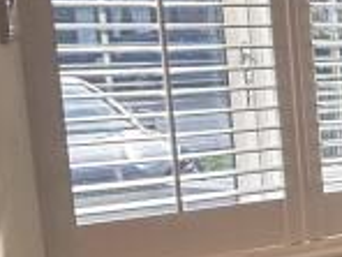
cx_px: 975
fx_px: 958
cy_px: 118
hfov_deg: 12.0
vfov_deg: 15.2
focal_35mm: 97
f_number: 2.2
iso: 80
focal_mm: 2.22
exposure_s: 1/99
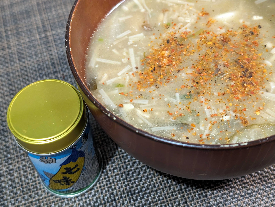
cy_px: 104
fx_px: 390
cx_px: 138
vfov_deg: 29.7
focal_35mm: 49
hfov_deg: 38.9
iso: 713
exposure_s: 1/44.3
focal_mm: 6.9
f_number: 1.68
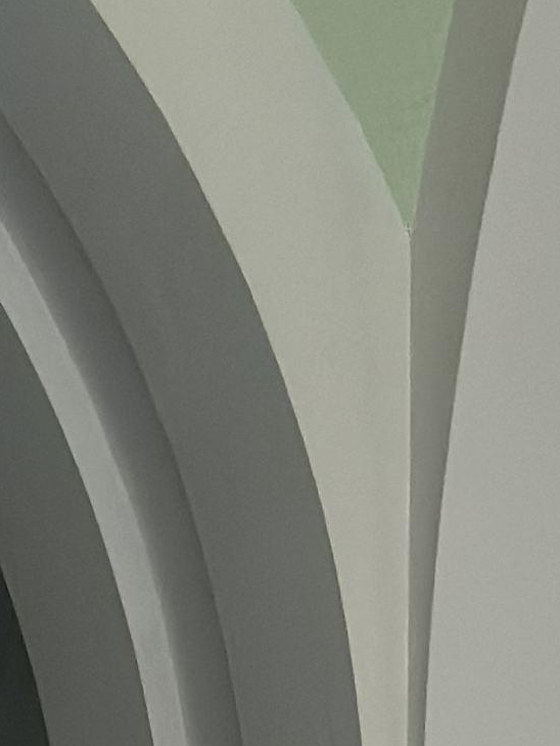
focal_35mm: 265
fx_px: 5713
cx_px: -492
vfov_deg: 7.1
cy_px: 1716
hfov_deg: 5.5
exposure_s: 1/729
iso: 80
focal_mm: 6.86
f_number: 1.78
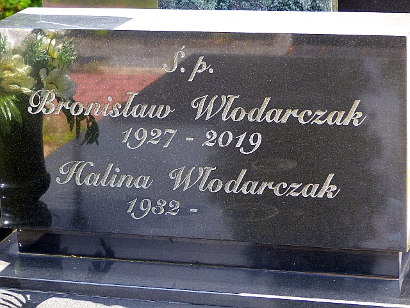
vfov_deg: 12.8
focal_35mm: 116
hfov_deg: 17.0
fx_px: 1374
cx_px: 205
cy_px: 154
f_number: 2.8
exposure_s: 1/125
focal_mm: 20.9
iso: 100
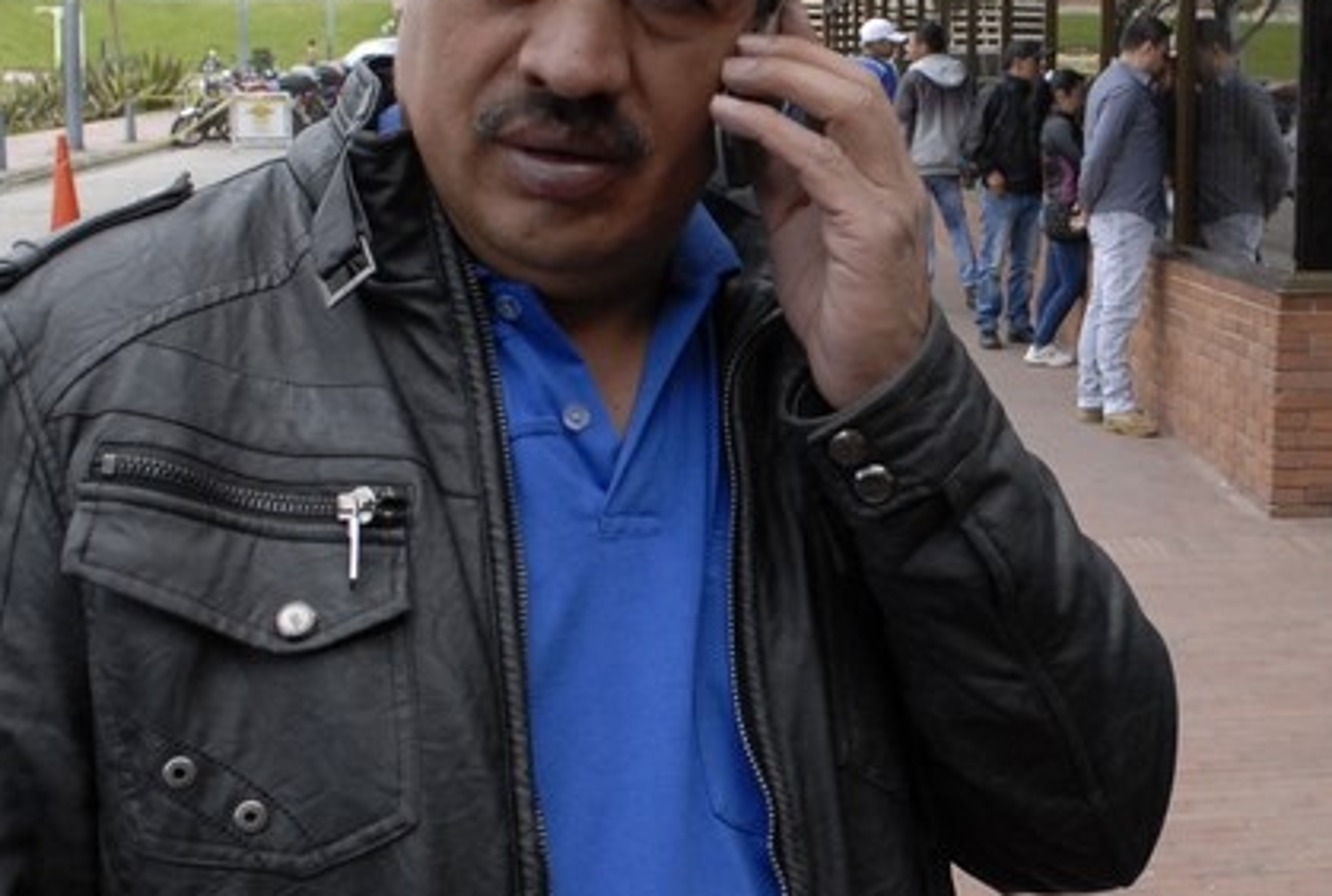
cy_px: 372
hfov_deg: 34.7
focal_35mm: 56
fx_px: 2078
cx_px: 1020
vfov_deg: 24.3
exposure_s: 1/400
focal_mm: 18
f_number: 6.3
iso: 400
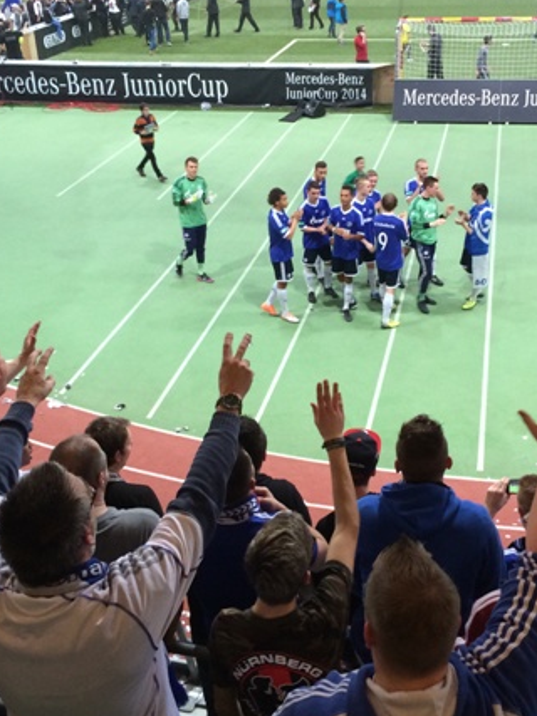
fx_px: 931
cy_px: 329
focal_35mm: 45
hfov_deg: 32.1
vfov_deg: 42.1
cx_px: 327
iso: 160
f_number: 2.2
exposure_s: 1/30
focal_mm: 4.12
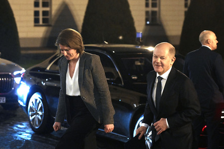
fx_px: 560
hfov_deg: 22.6
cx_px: 112
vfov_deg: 15.2
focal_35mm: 90
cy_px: 74
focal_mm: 90
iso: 8000
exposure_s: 1/400
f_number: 4
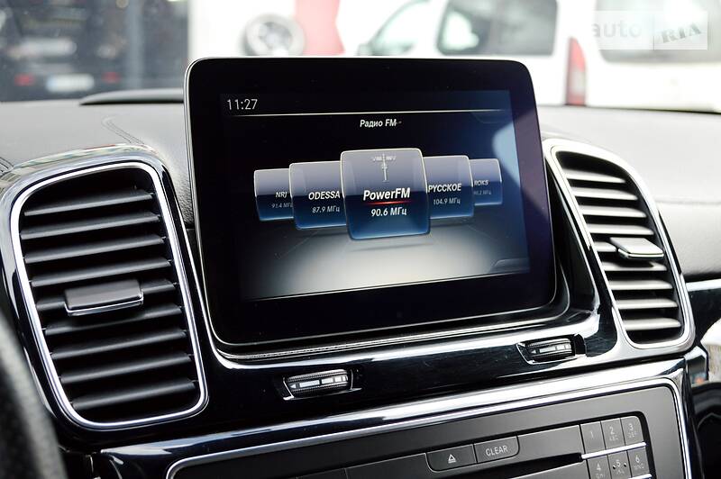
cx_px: 360
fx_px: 1051
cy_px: 240
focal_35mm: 52
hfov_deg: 37.9
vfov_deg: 25.7
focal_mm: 35
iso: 400
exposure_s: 1/80
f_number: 5
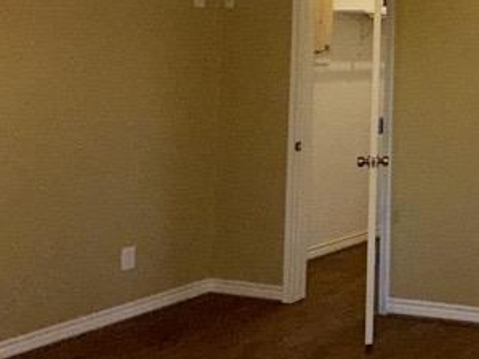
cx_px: 625
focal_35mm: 60
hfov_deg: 27.0
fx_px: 830
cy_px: -2
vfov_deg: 23.4
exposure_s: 1/77
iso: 80
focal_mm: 2.22
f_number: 2.2
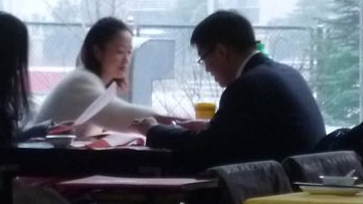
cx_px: -118
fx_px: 4167
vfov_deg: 2.8
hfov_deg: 5.0
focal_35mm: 433
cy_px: 26
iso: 400
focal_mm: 20
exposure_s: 1/6
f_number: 6.5
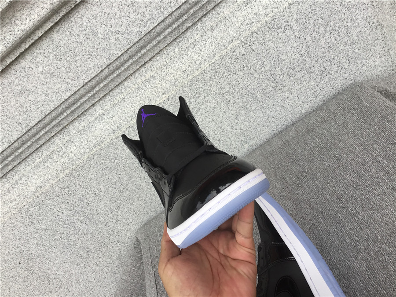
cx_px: 198
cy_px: 148
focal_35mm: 31
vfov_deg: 45.4
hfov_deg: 58.4
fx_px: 355
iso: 25
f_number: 2.4
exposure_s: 1/100
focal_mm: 3.3
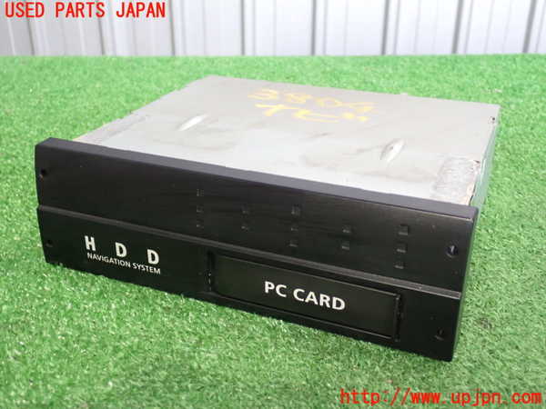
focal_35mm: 41
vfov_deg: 35.1
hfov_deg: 45.8
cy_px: 204
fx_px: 647
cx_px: 273
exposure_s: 1/30
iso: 800
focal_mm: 7.31
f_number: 2.8
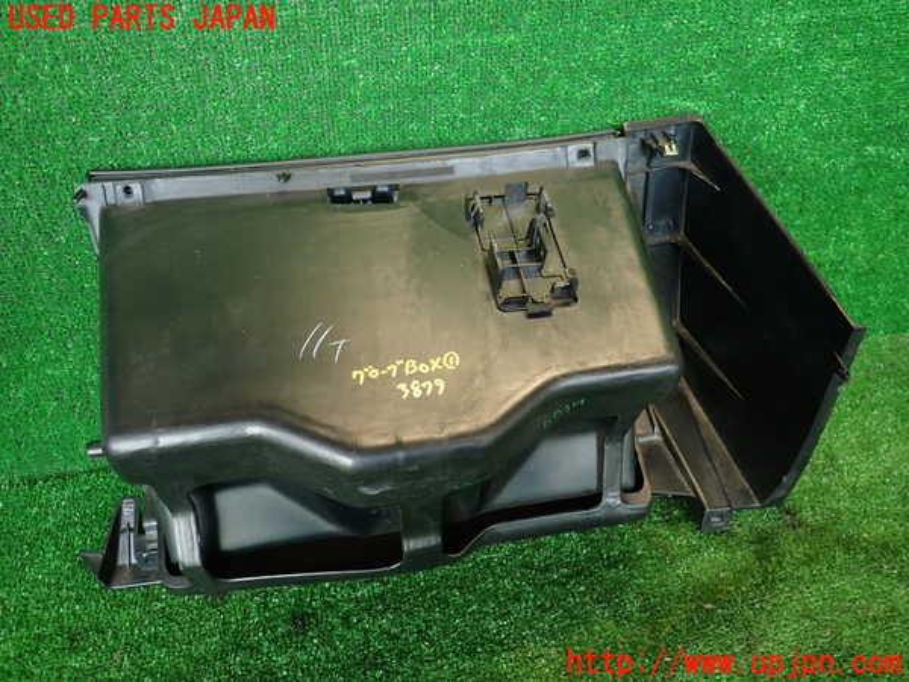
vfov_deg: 54.9
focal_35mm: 25
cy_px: 341
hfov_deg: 69.4
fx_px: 656
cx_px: 454
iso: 200
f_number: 2
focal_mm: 4.5
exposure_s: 1/50
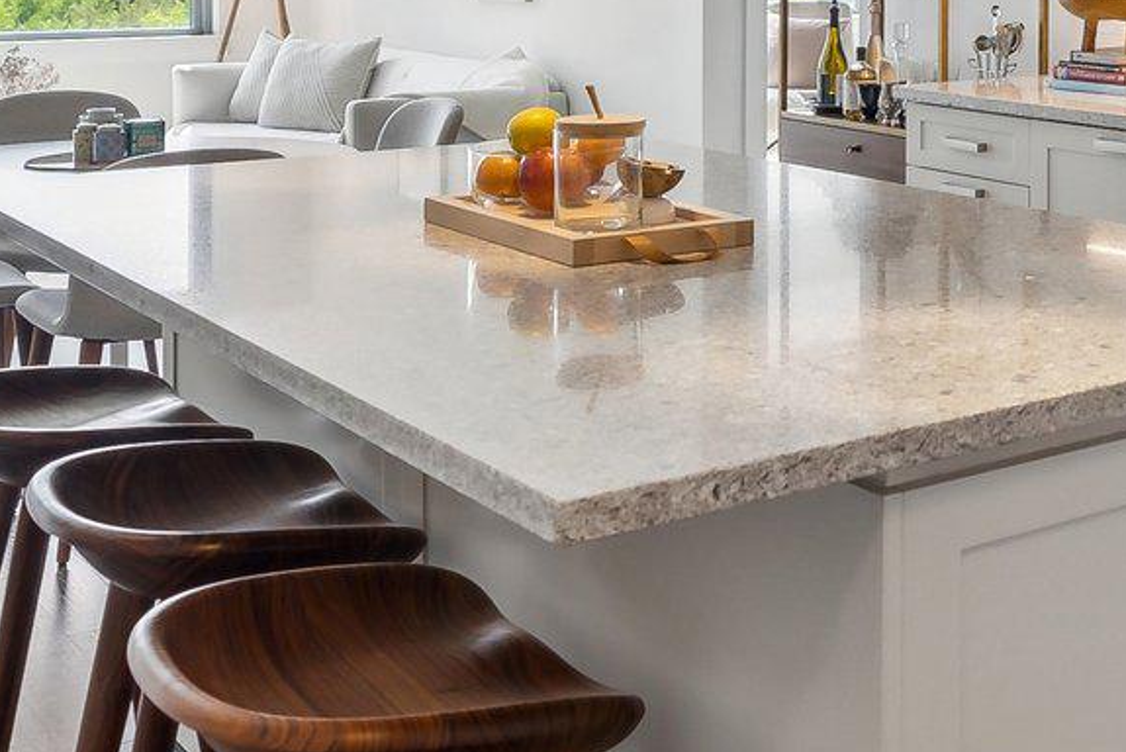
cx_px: 1044
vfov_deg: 22.7
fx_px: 1784
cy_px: -23
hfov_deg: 33.0
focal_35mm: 57
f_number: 4
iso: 250
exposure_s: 1/80
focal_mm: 16
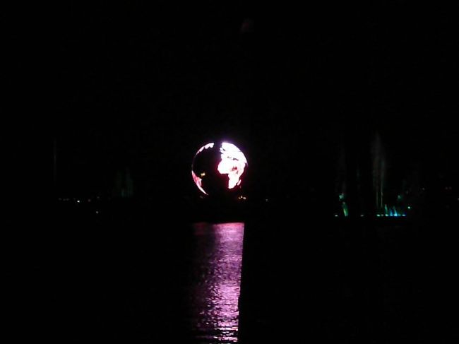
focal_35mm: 102
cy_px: 172
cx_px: 230
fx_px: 1352
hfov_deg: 19.3
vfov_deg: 14.5
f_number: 5.6
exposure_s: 1/30
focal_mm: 16.8
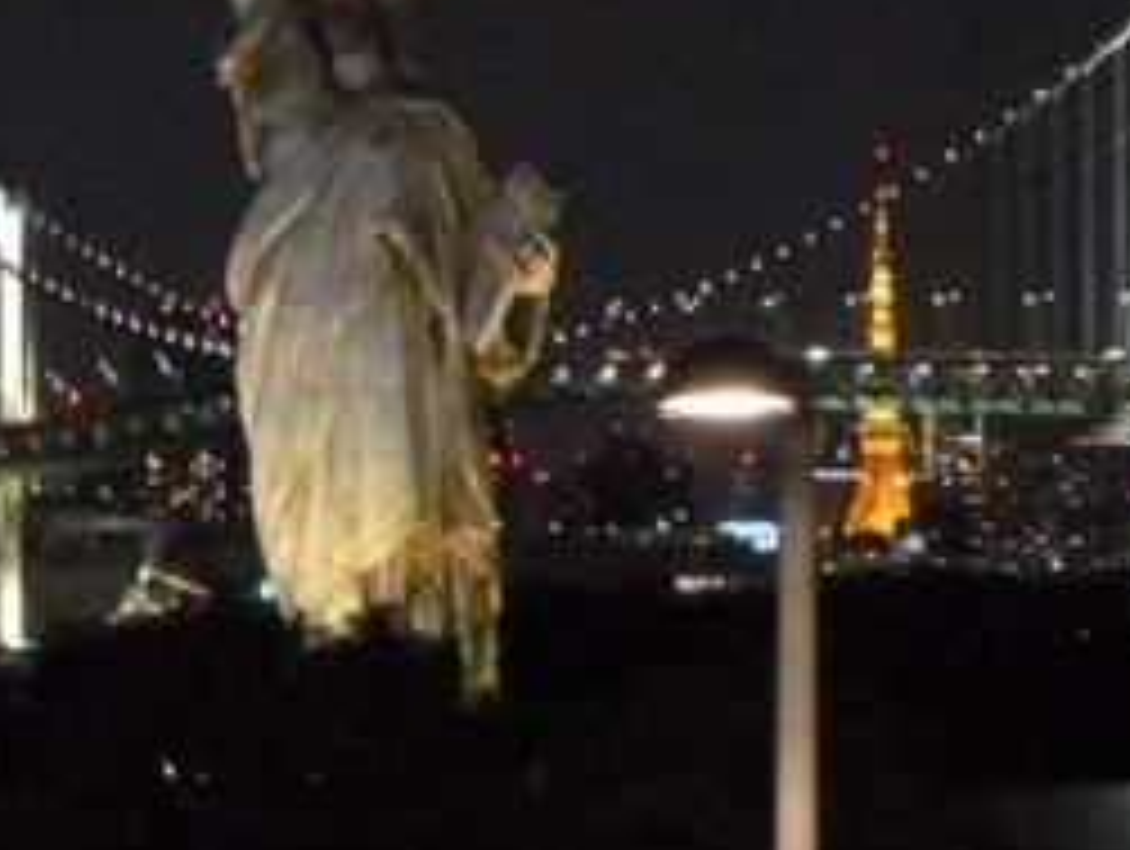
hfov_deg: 11.4
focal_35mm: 173
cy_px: 214
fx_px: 5655
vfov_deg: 8.6
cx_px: 378
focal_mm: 15.5
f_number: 5.8
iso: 1600
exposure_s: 1/4
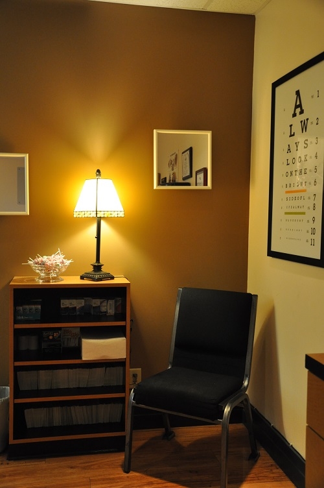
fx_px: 507
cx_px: 162
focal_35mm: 38
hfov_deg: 35.4
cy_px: 244
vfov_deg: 51.3
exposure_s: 1/8
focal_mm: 25
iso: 1250
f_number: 4
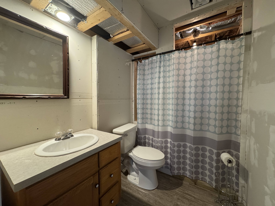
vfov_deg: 85.7
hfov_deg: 102.1
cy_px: 103
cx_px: 138
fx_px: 111
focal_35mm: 14
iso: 320
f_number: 2.2
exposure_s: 1/60
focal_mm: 2.22
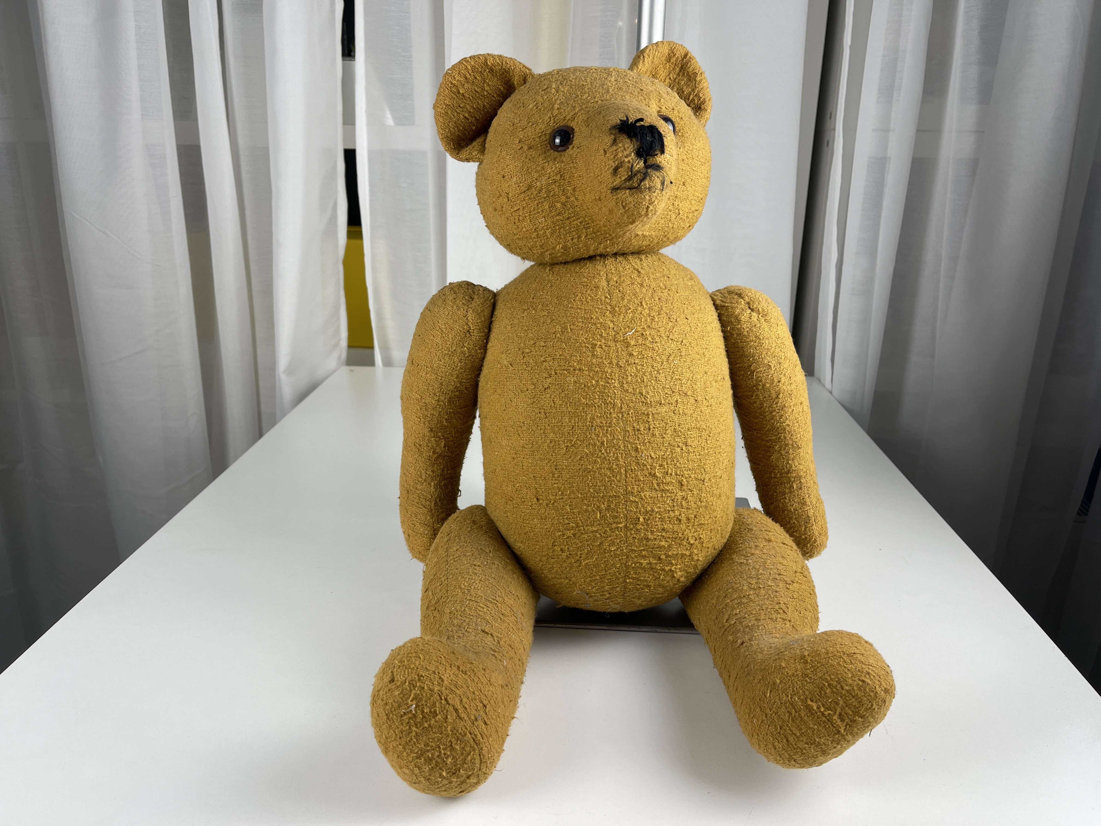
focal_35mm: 25
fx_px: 795
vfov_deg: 54.9
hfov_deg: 69.4
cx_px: 550
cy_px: 413
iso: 32
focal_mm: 5.1
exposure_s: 1/106
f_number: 1.6
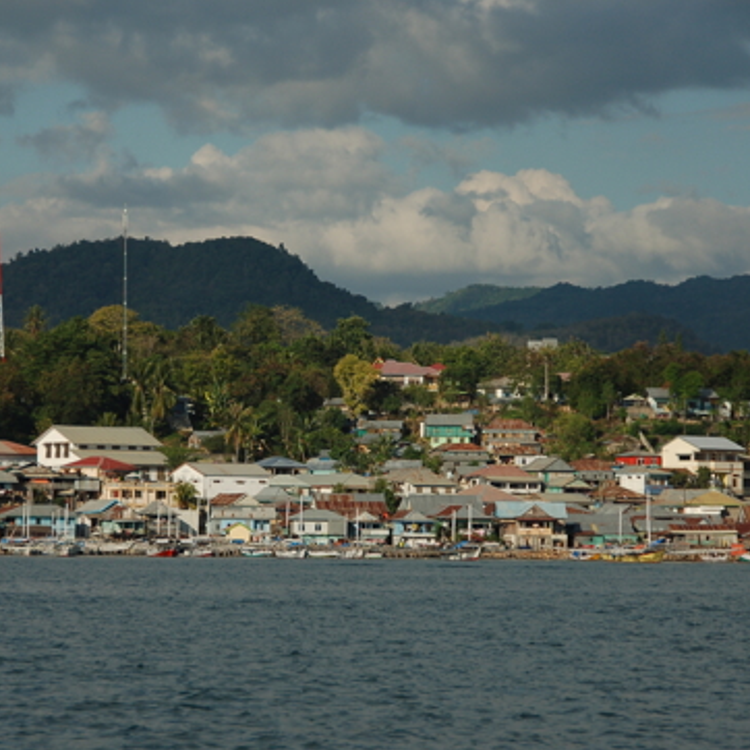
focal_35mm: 178
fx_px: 4363
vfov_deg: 9.8
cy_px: 377
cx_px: 294
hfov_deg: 9.8
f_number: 5.6
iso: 200
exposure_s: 1/1600
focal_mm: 92
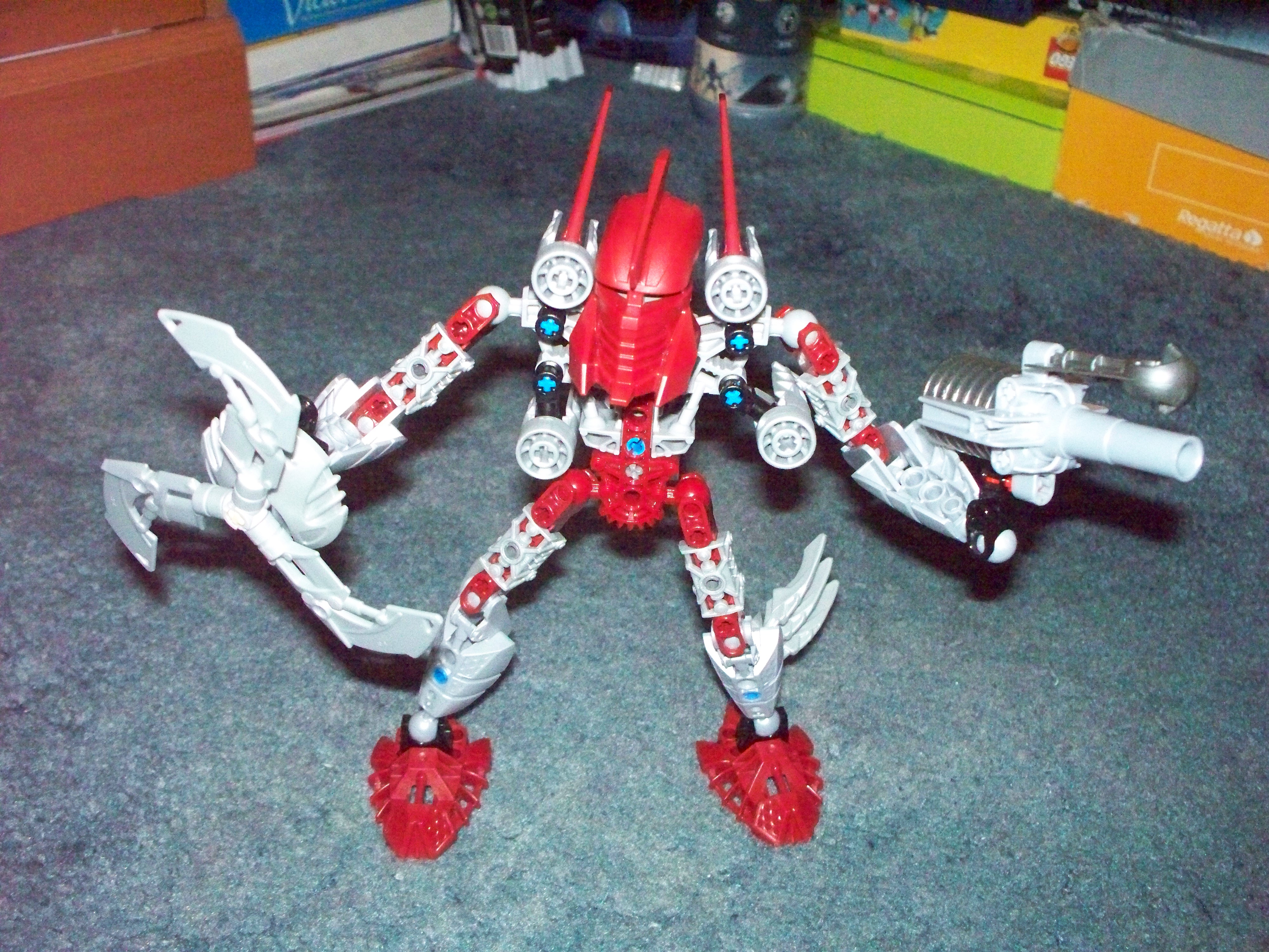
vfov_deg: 39.7
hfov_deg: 51.4
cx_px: 634
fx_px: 1320
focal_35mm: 36
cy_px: 476
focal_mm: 7.54
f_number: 2.8
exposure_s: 1/125
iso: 1600
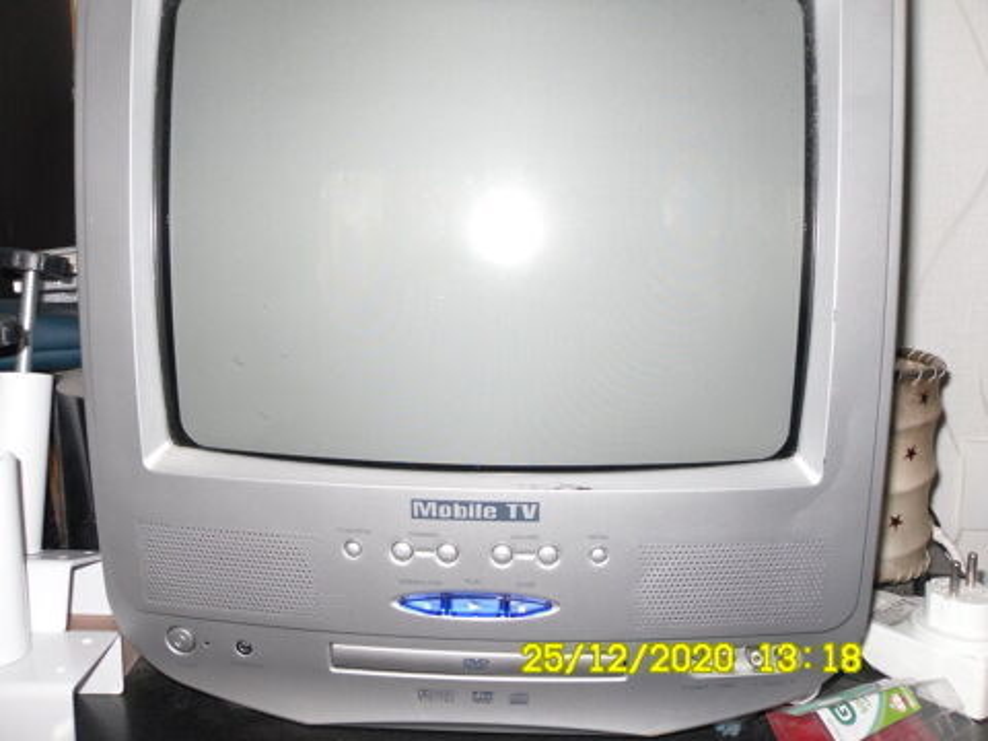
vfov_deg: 40.7
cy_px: 370
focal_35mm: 35
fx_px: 999
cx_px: 494
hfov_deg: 52.6
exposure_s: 1/45
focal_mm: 6.3
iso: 100
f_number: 8.2
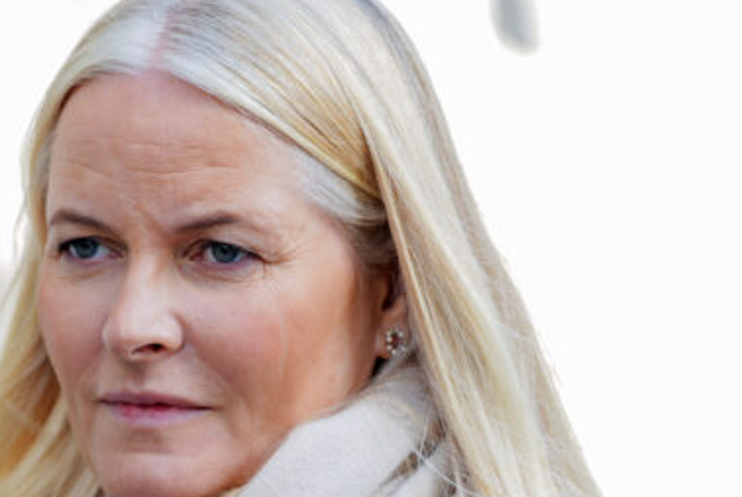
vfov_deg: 2.8
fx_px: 10049
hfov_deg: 4.2
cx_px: 189
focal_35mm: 487
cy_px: 306
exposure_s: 1/500
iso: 160
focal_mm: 191
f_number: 2.8
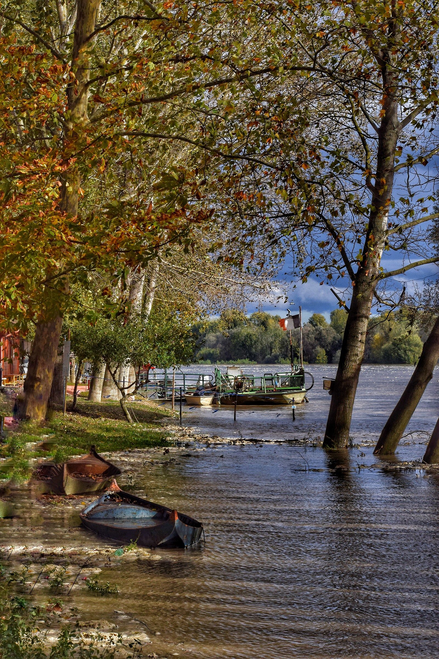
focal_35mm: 105
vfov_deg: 19.5
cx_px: 220
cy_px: 330
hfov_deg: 13.0
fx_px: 1920
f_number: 14
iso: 200
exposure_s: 1/640
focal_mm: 70
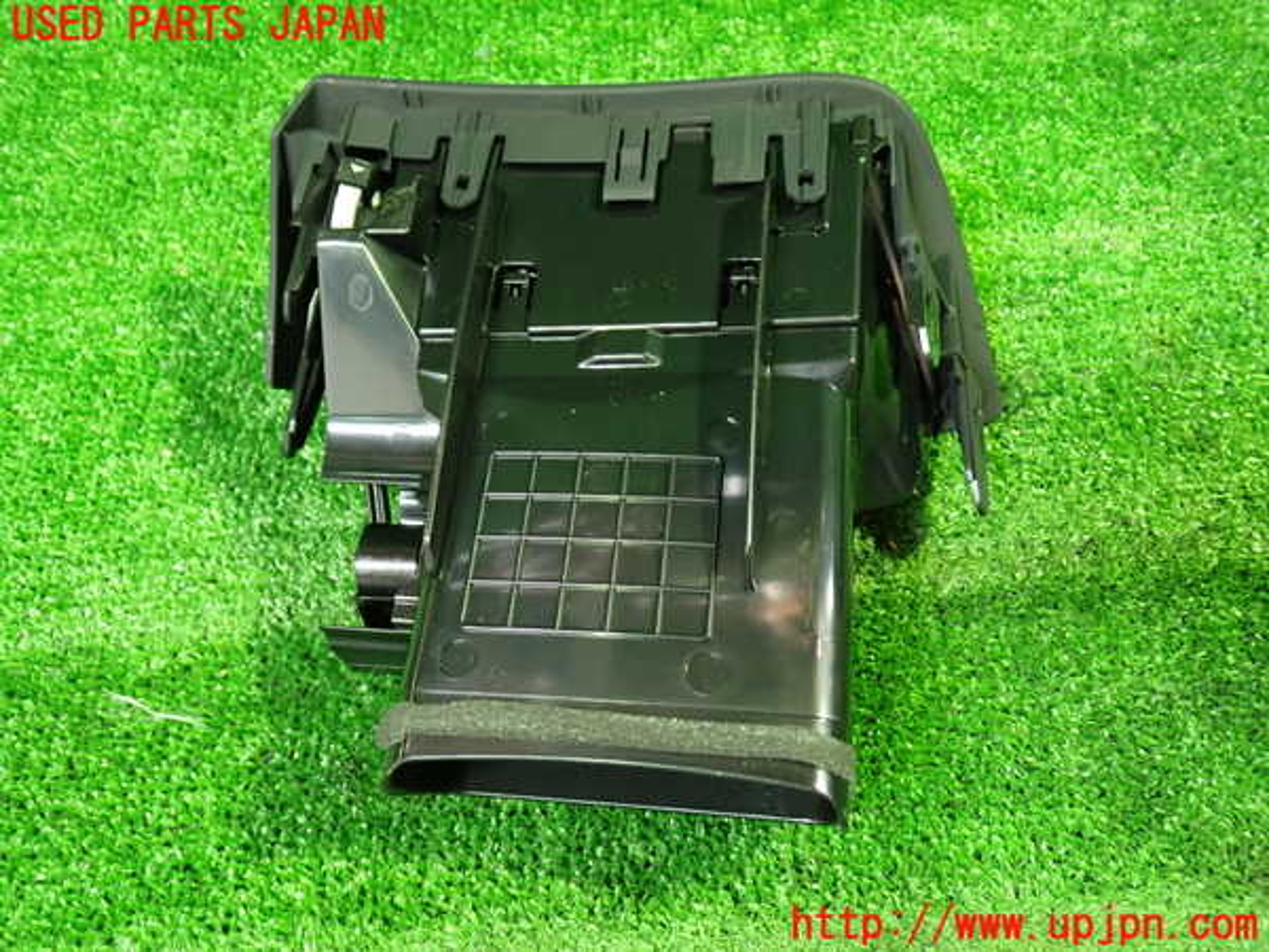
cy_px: 476
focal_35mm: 30
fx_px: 1100
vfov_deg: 46.8
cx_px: 634
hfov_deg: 60.0
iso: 800
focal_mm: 5.4
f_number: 2.3
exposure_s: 1/25
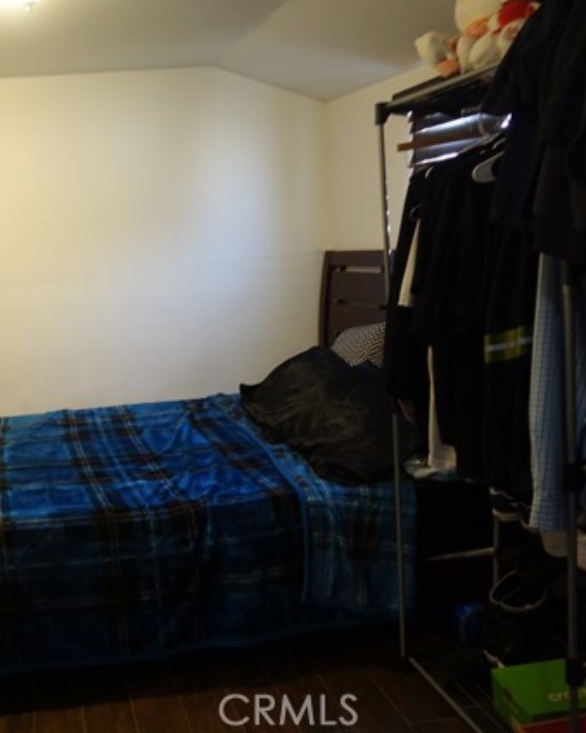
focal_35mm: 34
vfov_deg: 52.9
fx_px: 737
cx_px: 67
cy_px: 366
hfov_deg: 40.3
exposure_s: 1/30
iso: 400
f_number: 1.8
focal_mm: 8.8
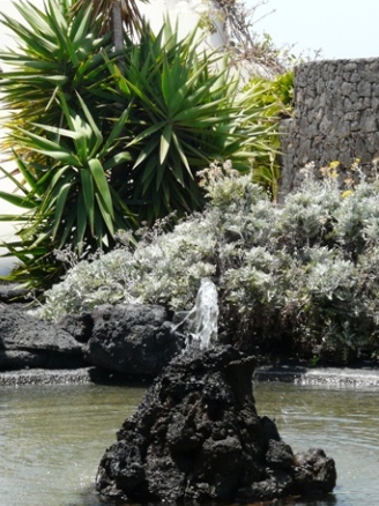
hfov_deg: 9.8
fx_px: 2221
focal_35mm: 152
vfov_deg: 13.0
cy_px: 317
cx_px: 158
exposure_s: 1/200
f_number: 5.6
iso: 100
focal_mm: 17
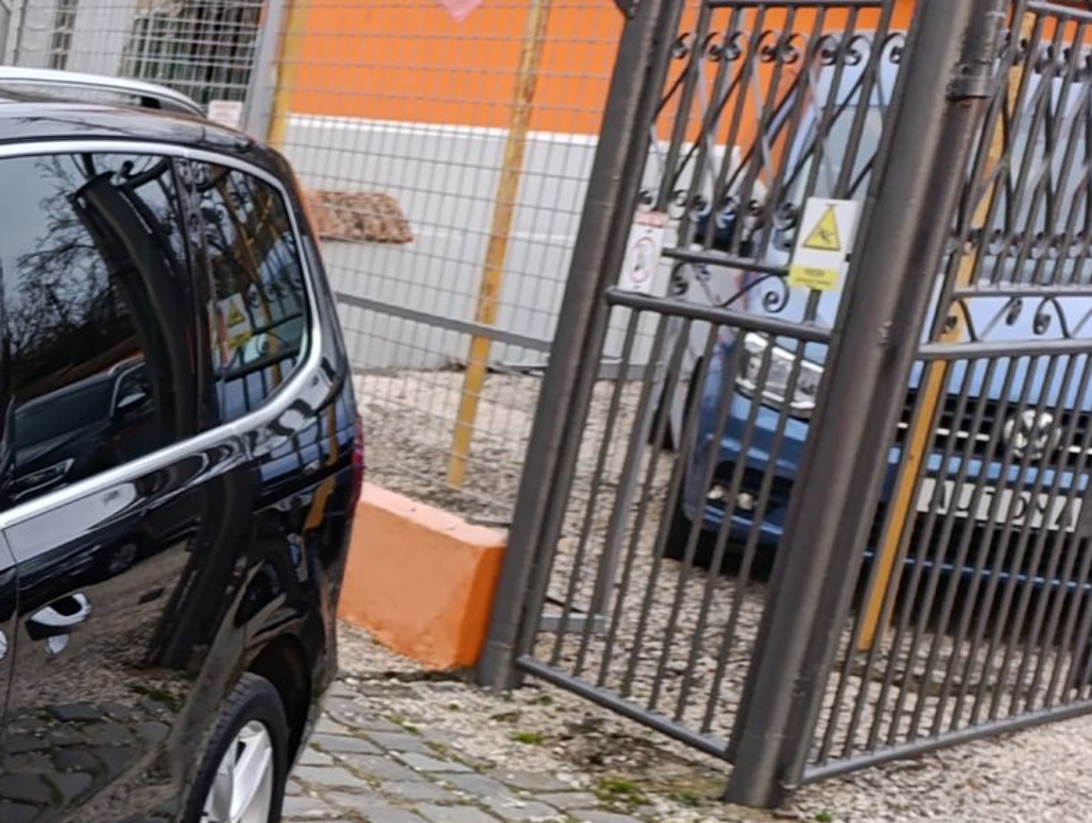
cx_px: -743
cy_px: 874
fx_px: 2465
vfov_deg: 18.3
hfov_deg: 19.9
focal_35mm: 78
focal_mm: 6.14
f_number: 1.6
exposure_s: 1/100
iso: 160
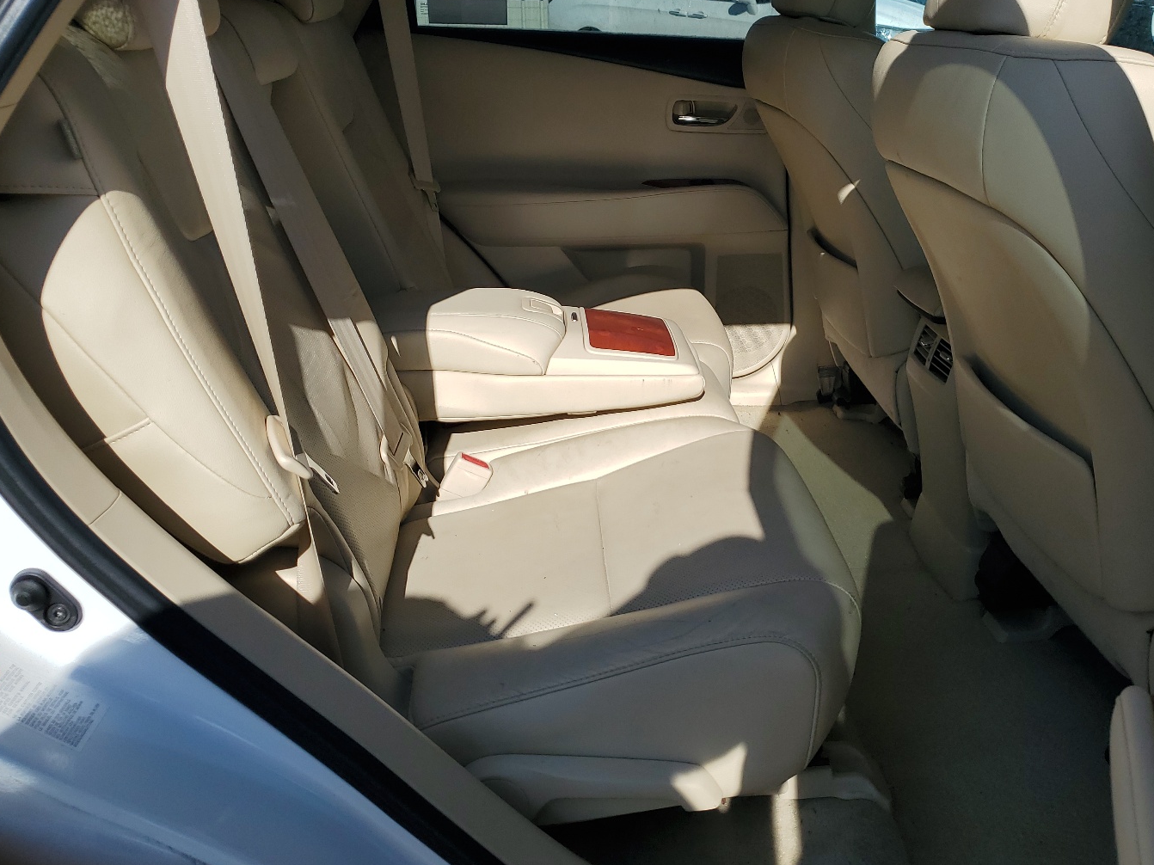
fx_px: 1033
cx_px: 664
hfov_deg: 58.1
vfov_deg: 45.3
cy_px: 367
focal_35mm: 31
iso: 50
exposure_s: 1/5000
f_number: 1.5
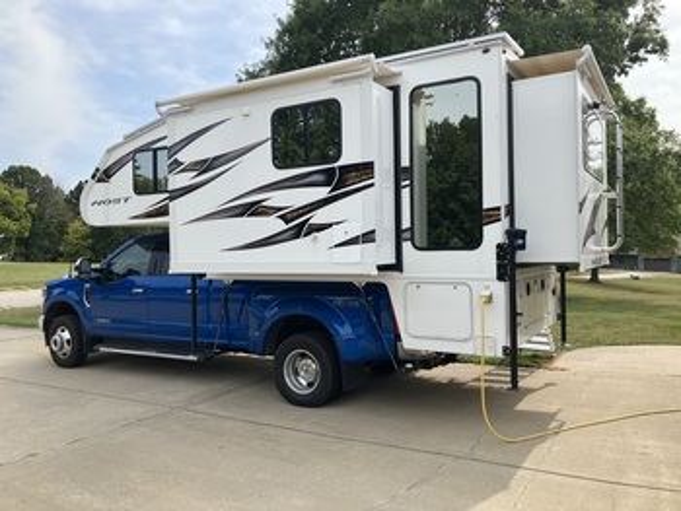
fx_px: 551
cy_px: 256
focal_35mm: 28
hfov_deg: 63.4
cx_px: 340
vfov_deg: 49.8
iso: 32
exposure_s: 1/1567
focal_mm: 3.99
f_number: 1.8
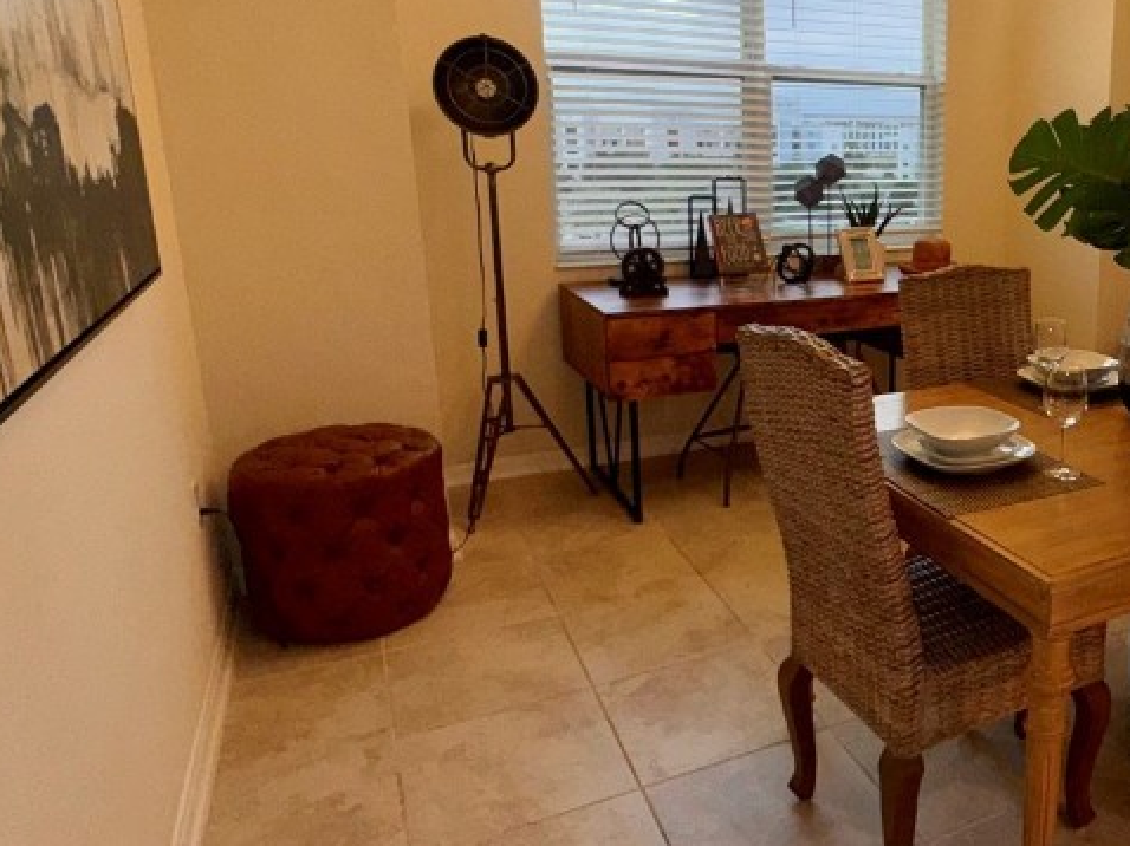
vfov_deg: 46.6
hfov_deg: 55.3
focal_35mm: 30
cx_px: 920
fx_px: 979
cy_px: 362
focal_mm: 2.22
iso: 32
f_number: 2.2
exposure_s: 1/122
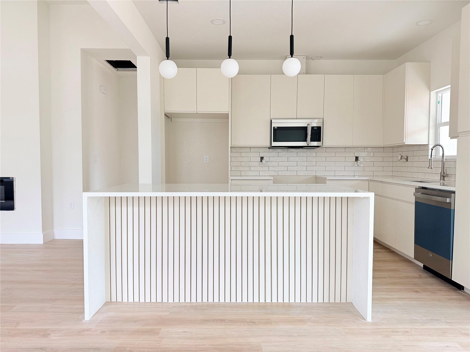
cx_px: 235
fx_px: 326
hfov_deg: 71.6
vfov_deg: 56.8
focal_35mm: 24
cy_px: 176
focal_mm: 6.76
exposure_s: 1/121
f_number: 1.78
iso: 125
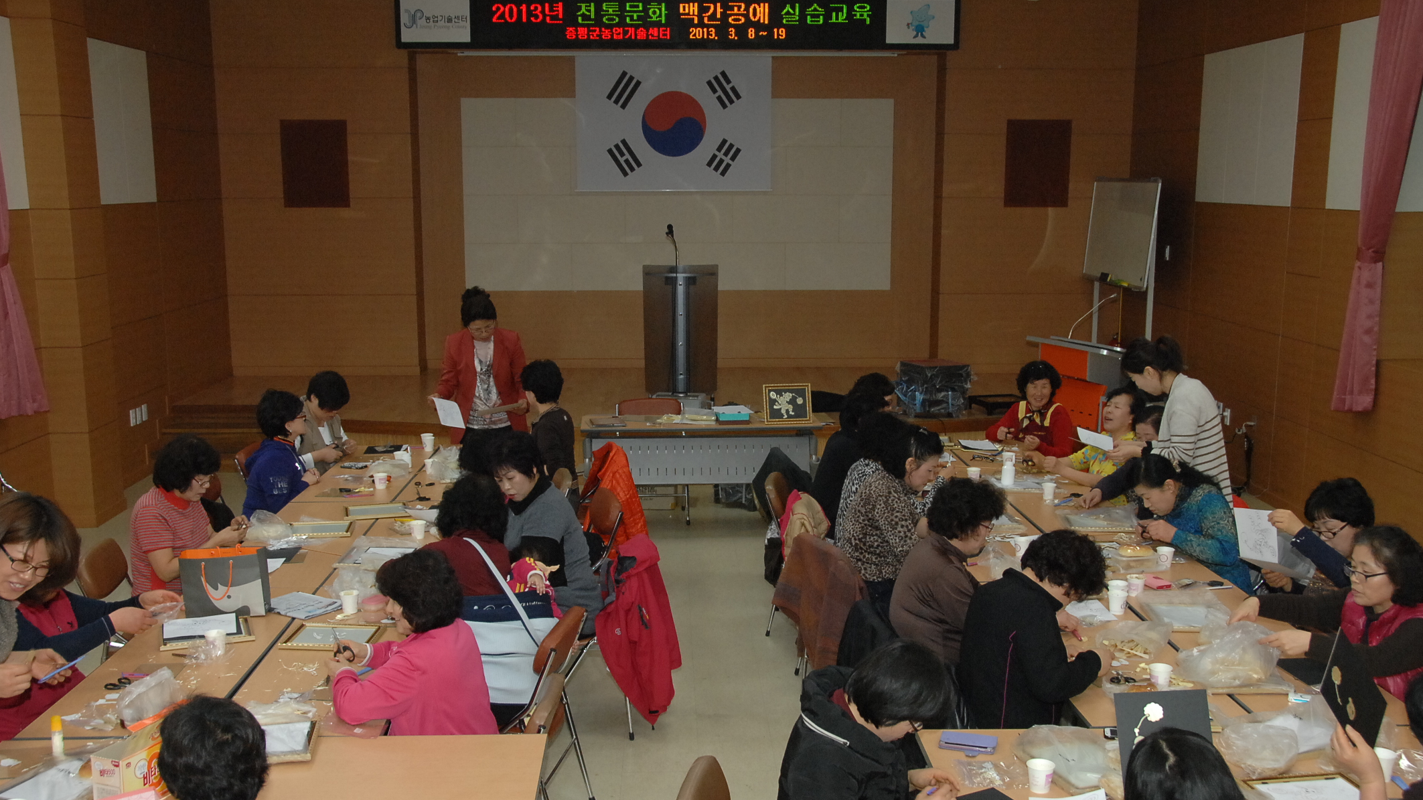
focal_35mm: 38
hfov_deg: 52.8
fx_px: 1434
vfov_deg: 31.2
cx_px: 711
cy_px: 432
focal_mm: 24
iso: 800
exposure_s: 1/60
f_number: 6.7
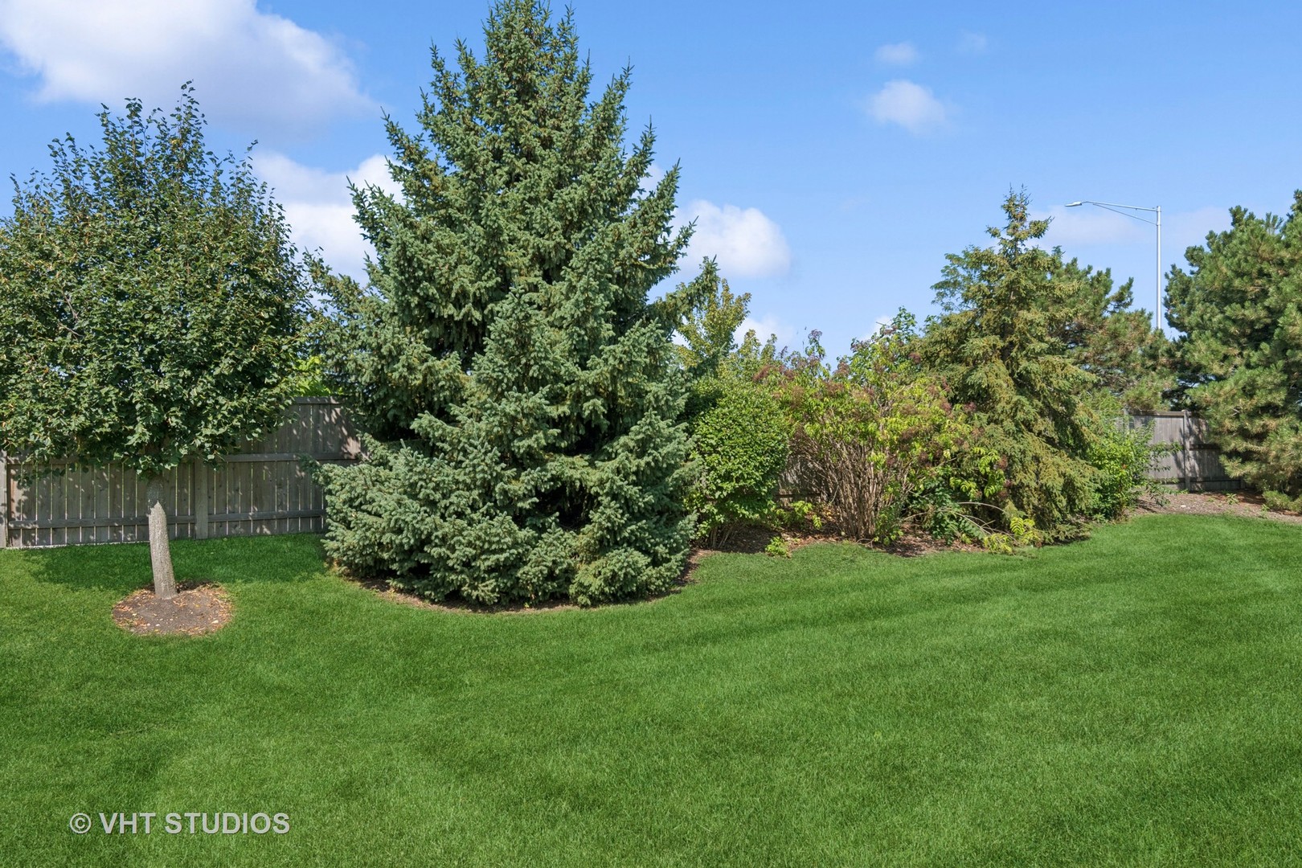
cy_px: 434
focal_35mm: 27
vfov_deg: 47.9
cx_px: 651
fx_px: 976
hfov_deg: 67.4
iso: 250
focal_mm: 18
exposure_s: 1/500
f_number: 8
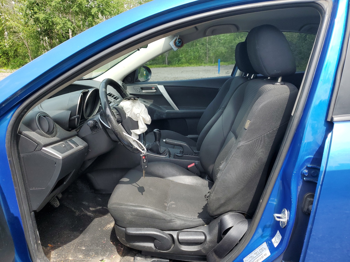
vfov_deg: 53.1
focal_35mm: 26
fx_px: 263
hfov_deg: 67.3
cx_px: 175
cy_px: 131
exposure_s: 1/833
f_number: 1.5
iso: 50
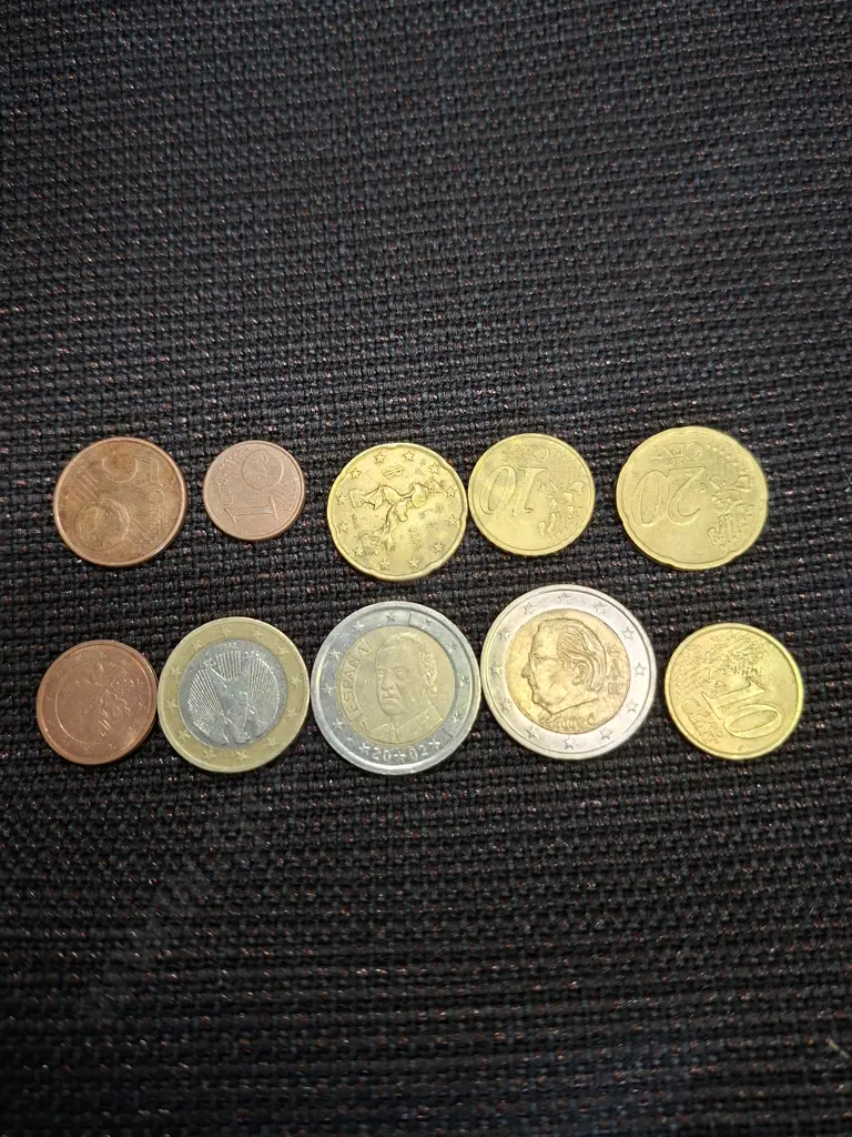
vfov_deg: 73.9
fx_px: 755
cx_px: 426
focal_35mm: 23
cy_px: 568
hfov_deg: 58.9
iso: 250
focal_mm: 5.54
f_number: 1.8
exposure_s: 1/100
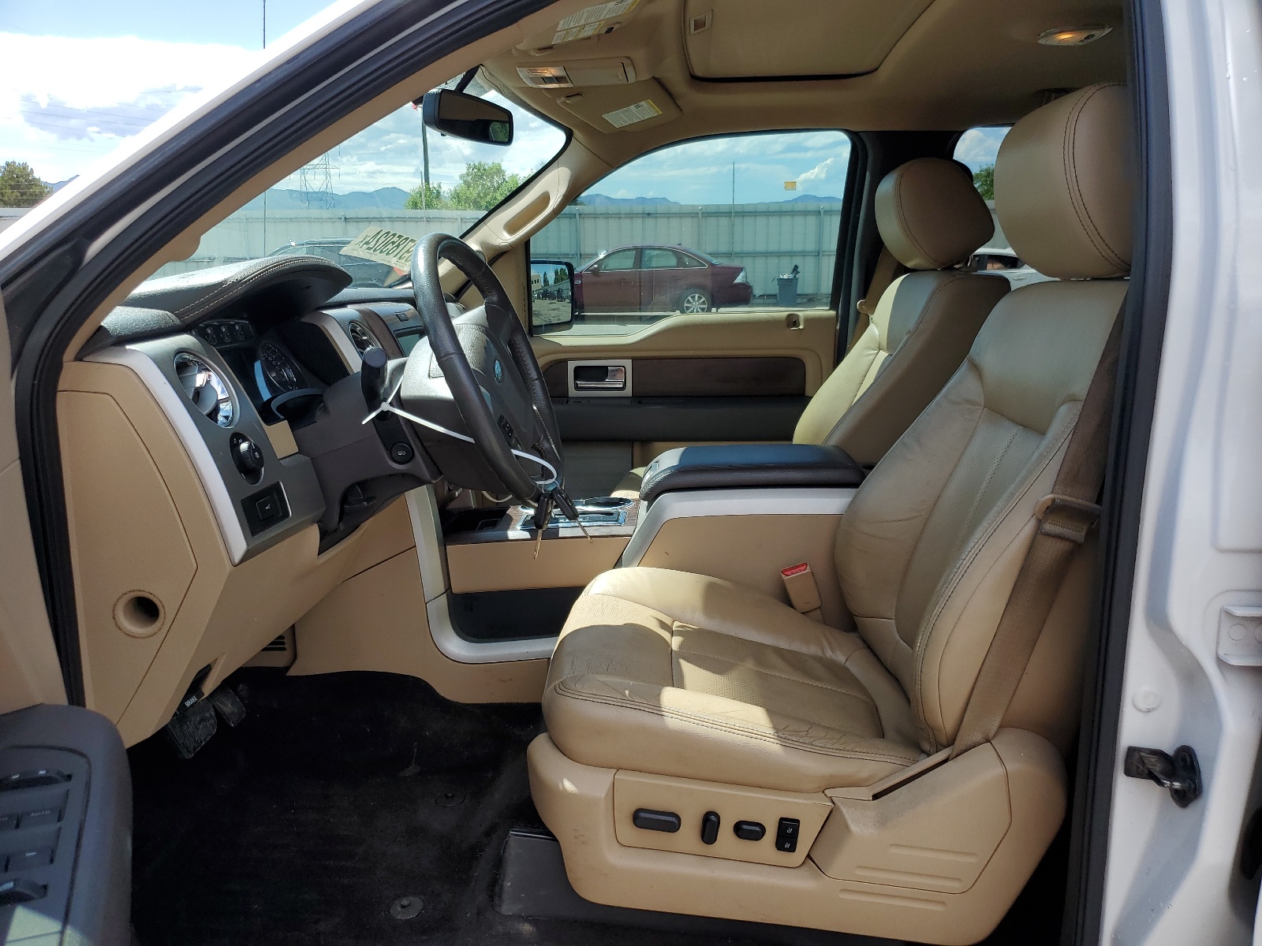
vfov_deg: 53.1
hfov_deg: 67.3
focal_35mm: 26
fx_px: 948
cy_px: 473
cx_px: 631
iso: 50
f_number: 1.5
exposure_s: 1/1667
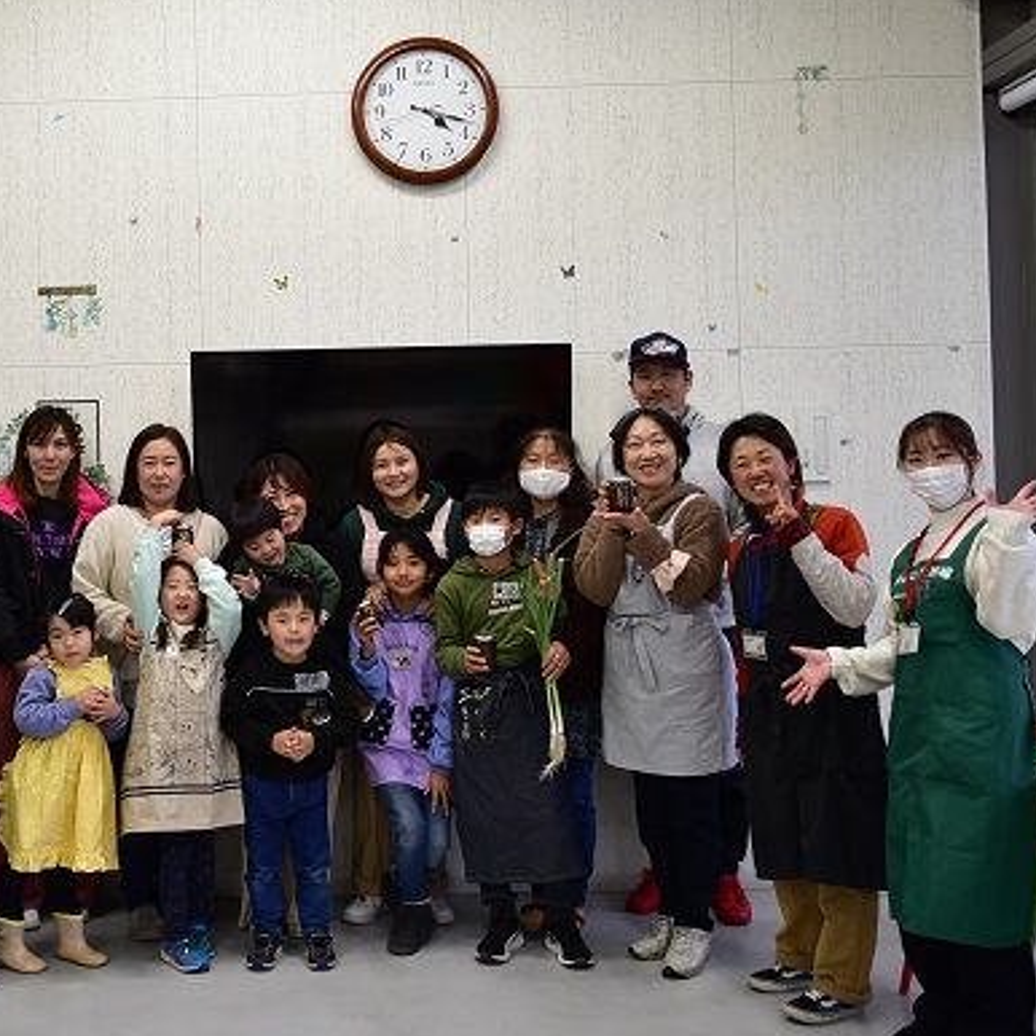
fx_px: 1456
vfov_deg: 39.1
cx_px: 252
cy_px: 480
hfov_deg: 38.1
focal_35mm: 43
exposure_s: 1/80
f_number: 4.5
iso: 400
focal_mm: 20
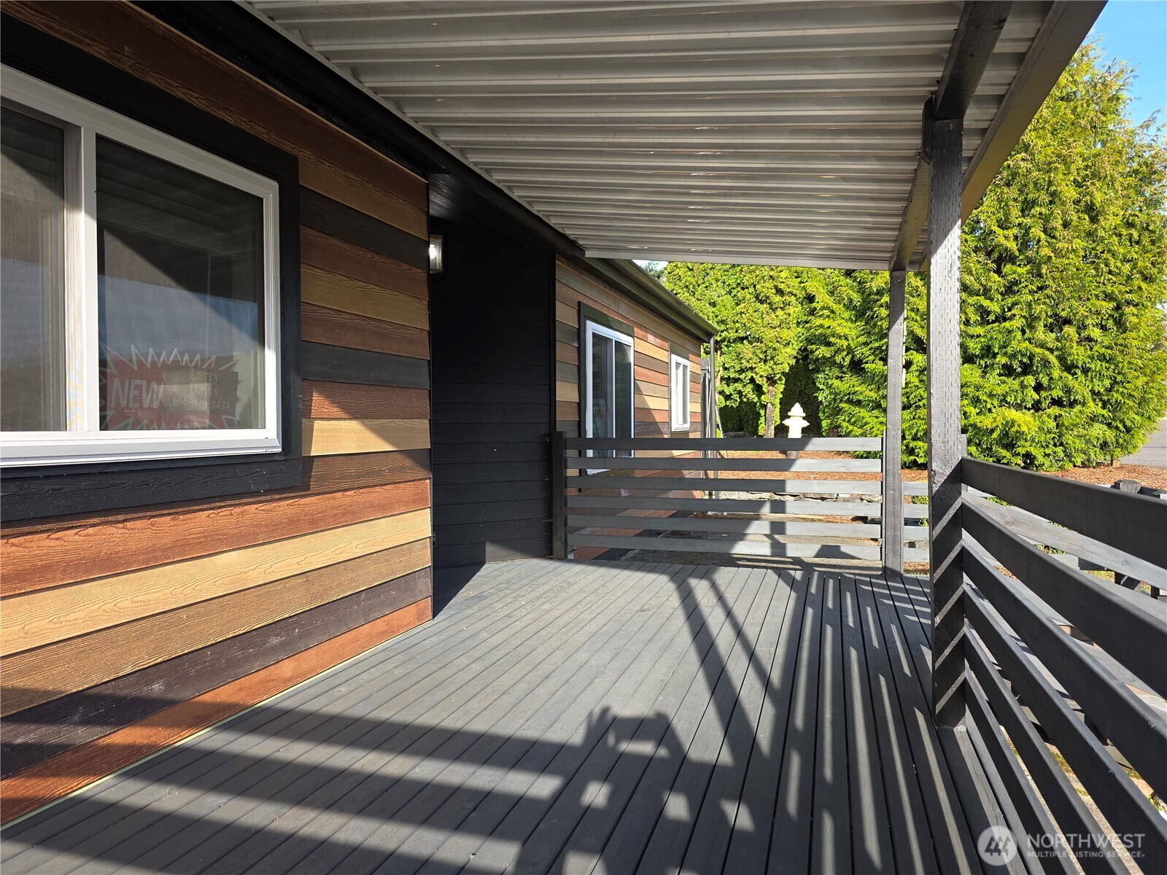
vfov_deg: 58.9
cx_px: 584
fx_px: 775
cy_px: 438
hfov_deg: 73.9
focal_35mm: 23
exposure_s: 1/190
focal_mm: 6.3
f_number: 1.7
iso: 12
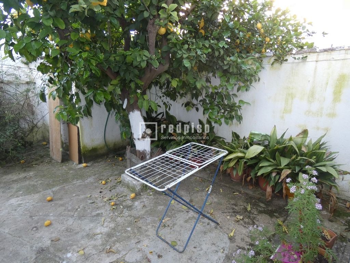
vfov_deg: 66.0
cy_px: 132
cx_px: 175
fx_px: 202
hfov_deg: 81.7
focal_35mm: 20
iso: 250
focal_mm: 3.6
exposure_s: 1/60
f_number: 2.8
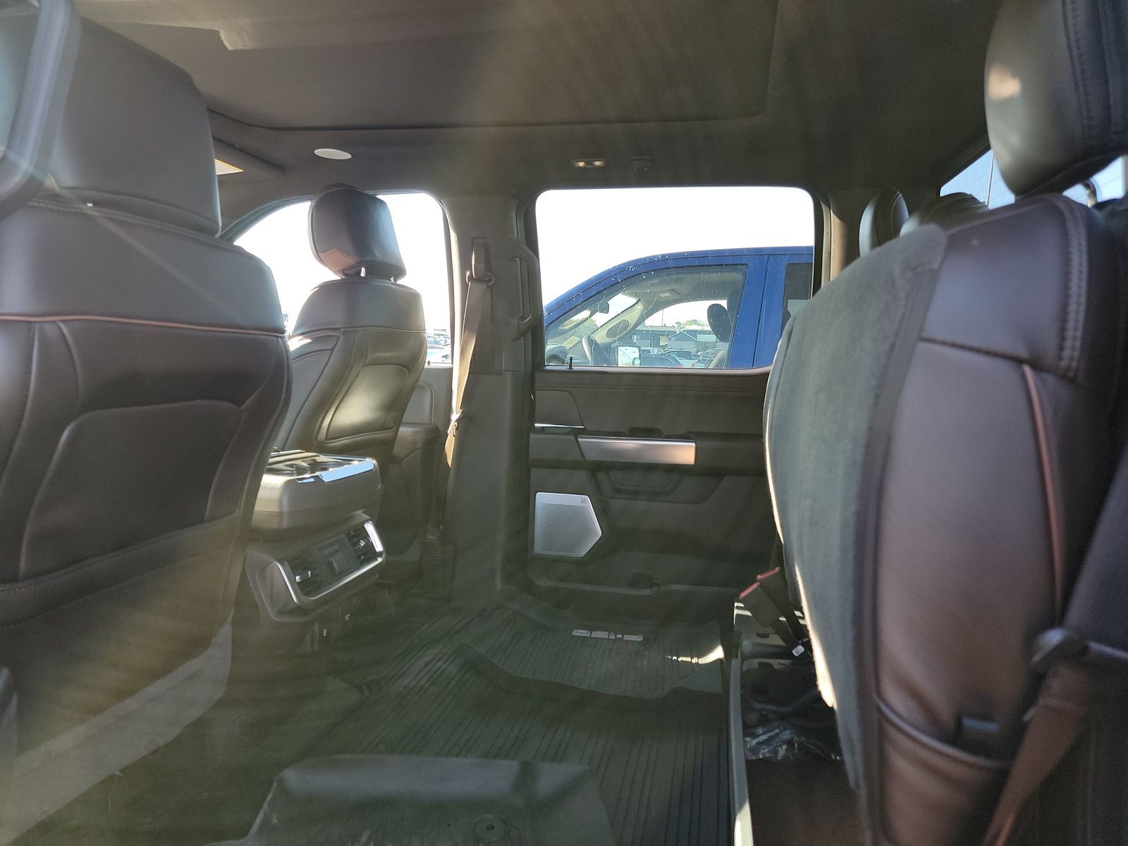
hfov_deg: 71.6
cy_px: 423
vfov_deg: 56.8
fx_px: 782
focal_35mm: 24
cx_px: 564
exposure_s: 1/59
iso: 92
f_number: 1.8
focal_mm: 6.7
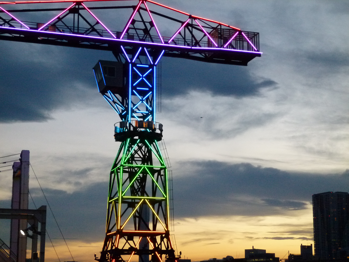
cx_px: 174
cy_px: 131
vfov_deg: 19.1
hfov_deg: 25.3
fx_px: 776
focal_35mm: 77
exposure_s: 1/40
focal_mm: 13.8
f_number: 5
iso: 400
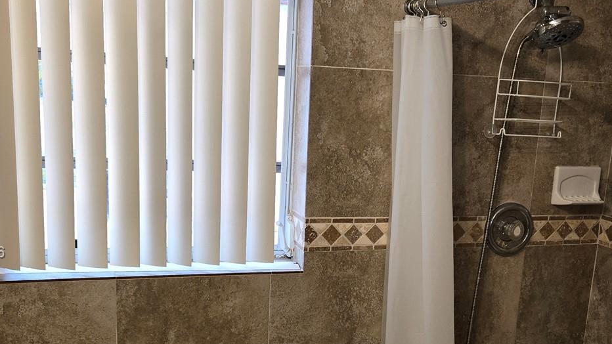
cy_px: 253
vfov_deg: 27.4
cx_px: 326
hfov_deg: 47.3
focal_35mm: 43
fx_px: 698
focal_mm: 5.4
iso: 40
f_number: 1.8
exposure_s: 1/60
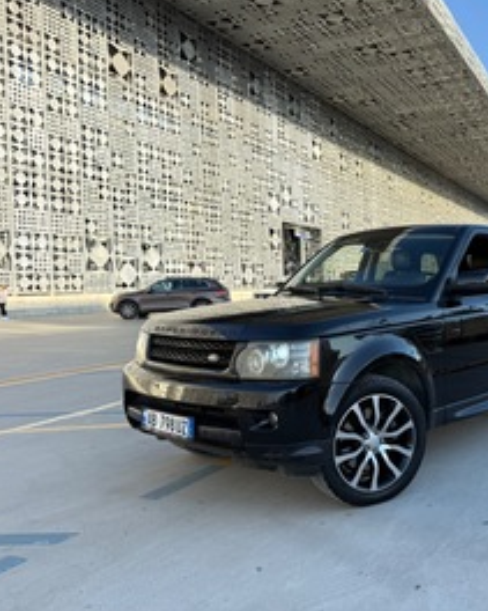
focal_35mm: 32
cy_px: 301
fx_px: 578
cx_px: 389
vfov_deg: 55.7
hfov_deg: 43.7
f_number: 1.78
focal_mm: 6.76
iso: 100
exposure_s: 1/1005
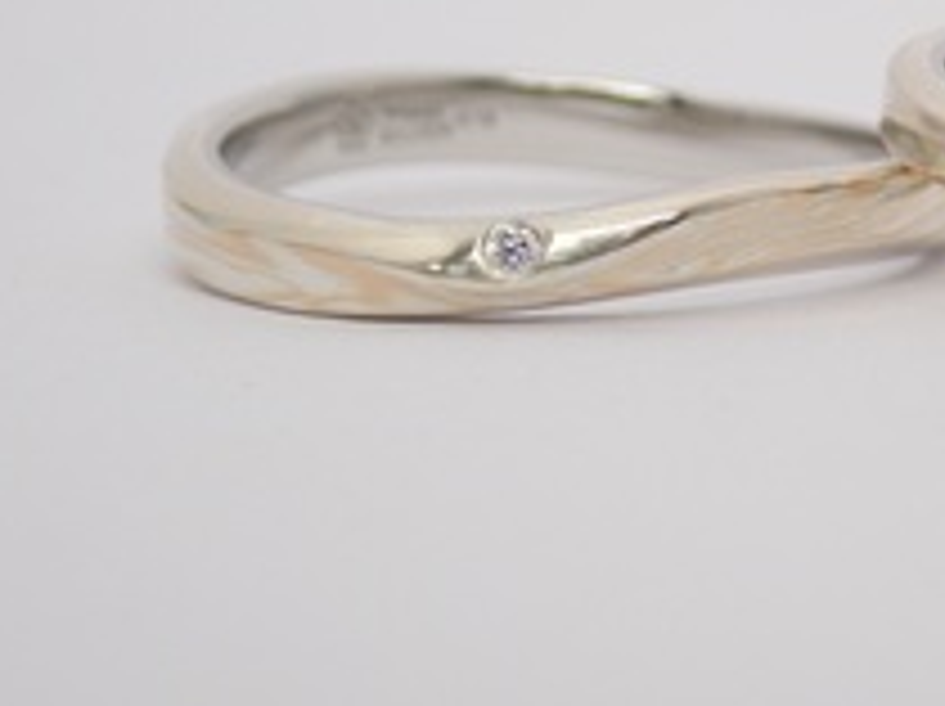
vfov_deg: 9.0
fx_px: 4499
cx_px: 882
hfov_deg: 11.9
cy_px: 169
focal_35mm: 165
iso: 200
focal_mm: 13.65
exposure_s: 1/125
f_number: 4.1
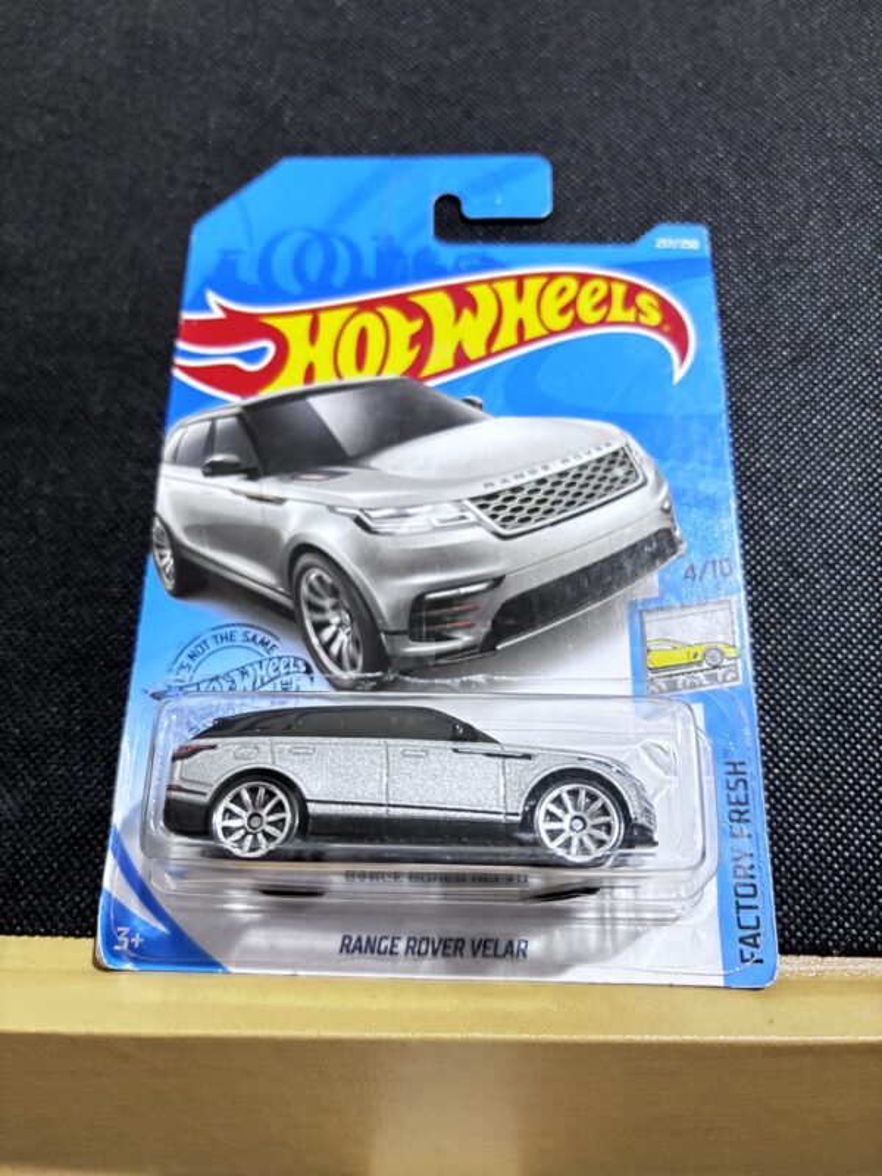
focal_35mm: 26
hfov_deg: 53.1
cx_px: 441
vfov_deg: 67.3
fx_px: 883
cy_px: 588
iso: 1000
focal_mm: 5.96
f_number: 1.6
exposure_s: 1/30
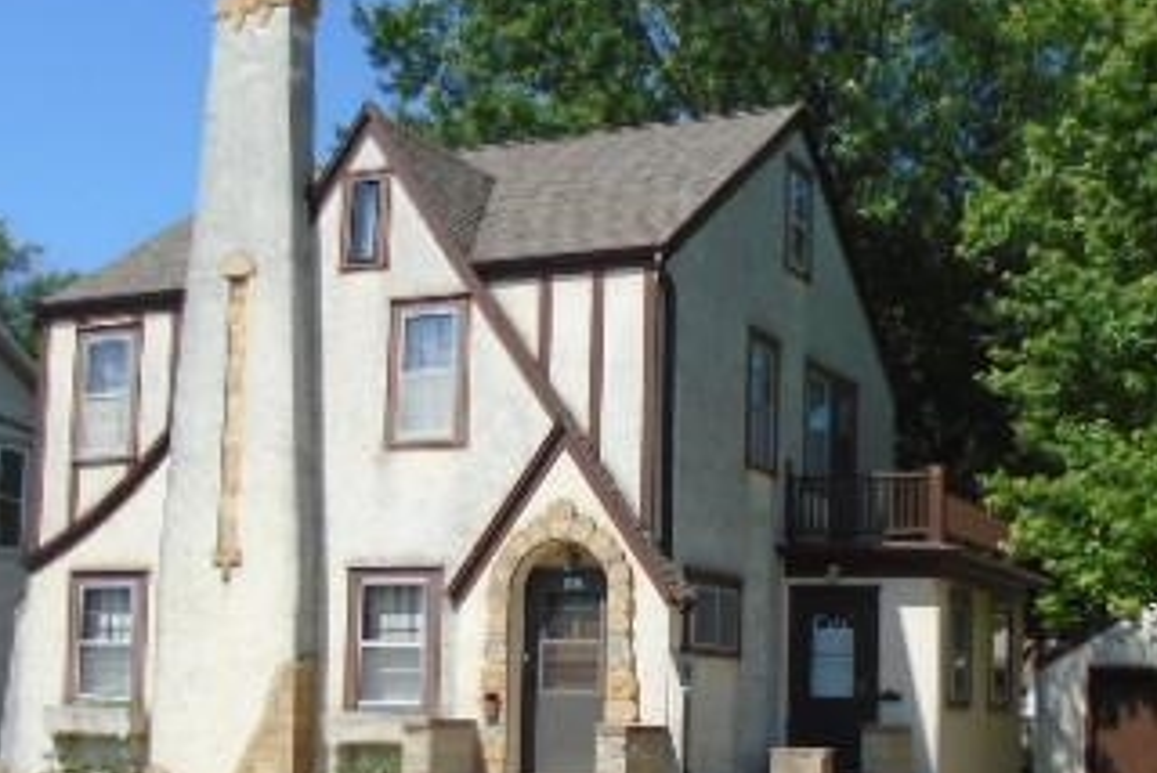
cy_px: 585
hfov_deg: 36.7
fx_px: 1737
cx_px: 680
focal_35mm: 54
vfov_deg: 24.8
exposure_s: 1/200
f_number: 8
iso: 100
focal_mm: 4.6
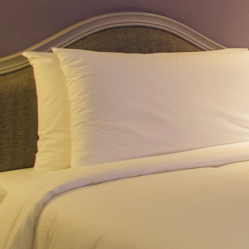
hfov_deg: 14.0
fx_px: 757
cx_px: 568
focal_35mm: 93
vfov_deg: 18.4
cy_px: 37
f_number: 8
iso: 320
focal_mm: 12
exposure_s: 1/8
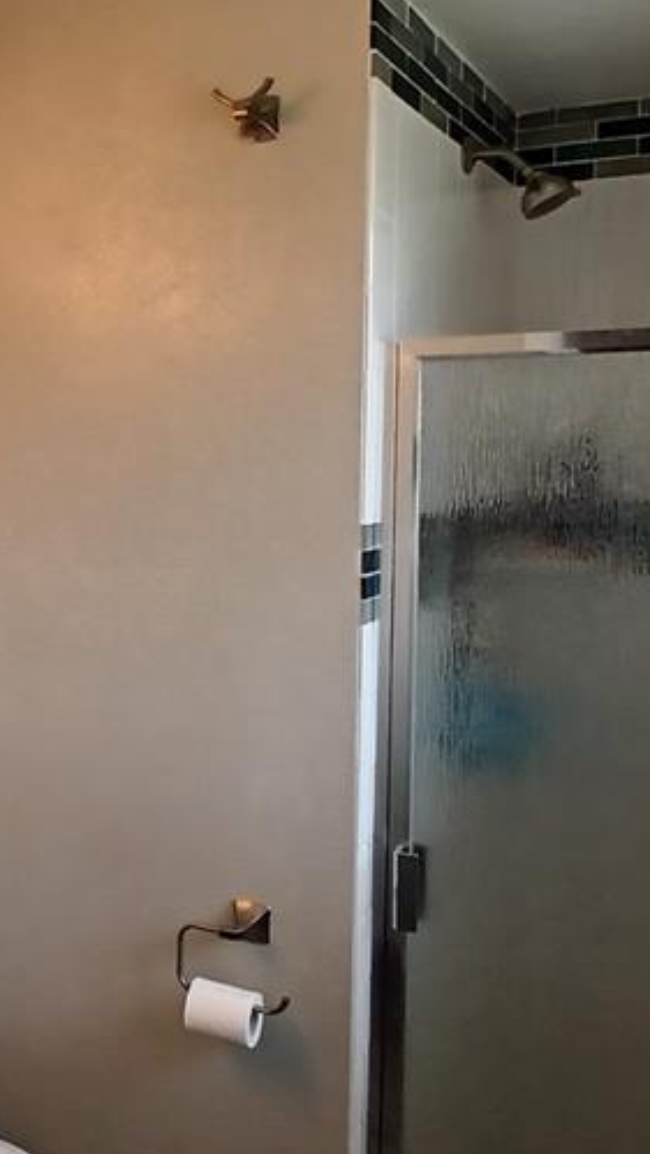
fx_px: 1163
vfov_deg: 52.7
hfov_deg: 30.4
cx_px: 118
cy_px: 535
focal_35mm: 38
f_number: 2.2
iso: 80
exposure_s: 1/60
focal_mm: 1.4
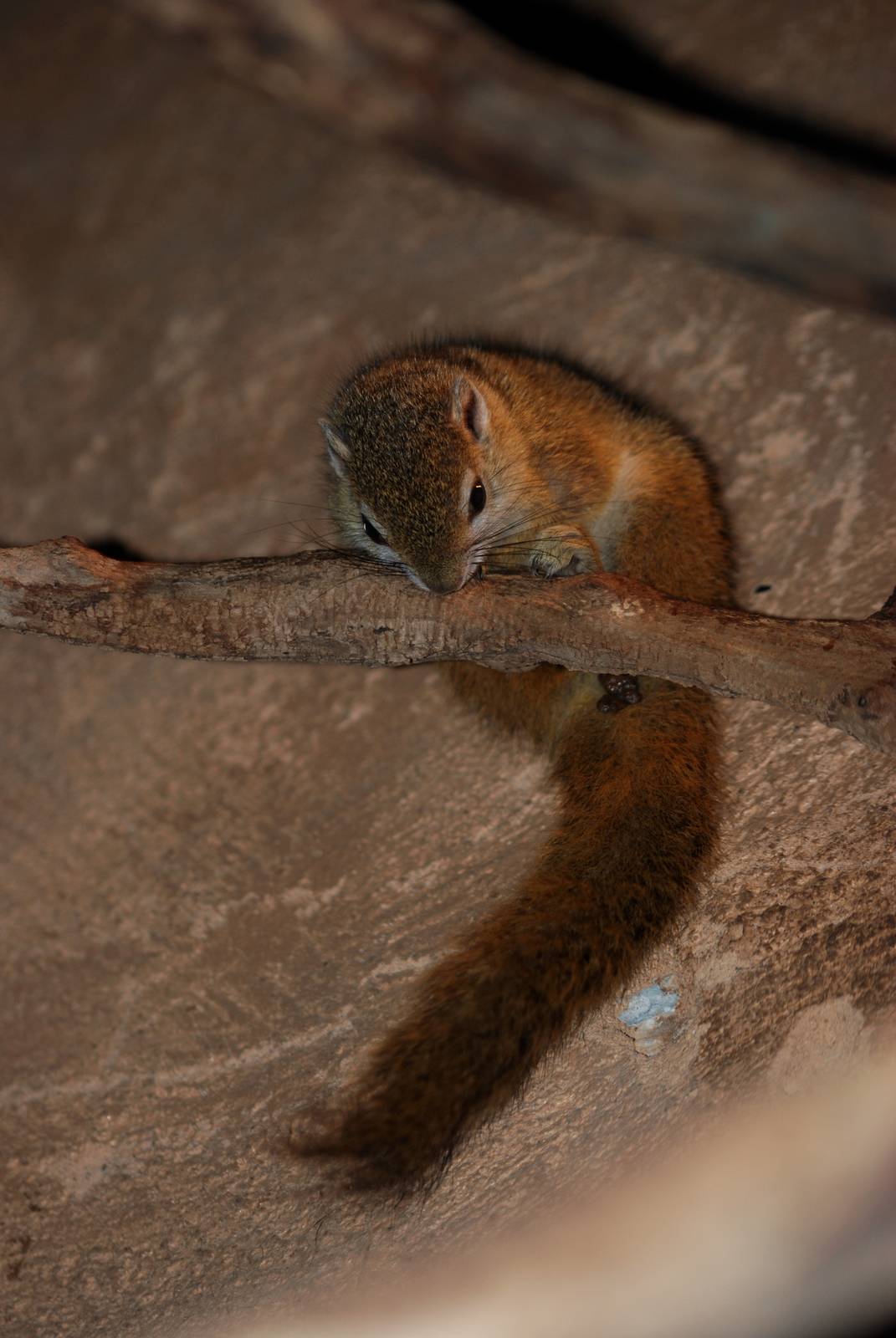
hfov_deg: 9.2
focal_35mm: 150
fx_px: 5584
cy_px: 669
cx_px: 448
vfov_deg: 13.7
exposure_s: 1/60
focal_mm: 100
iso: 200
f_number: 4.2
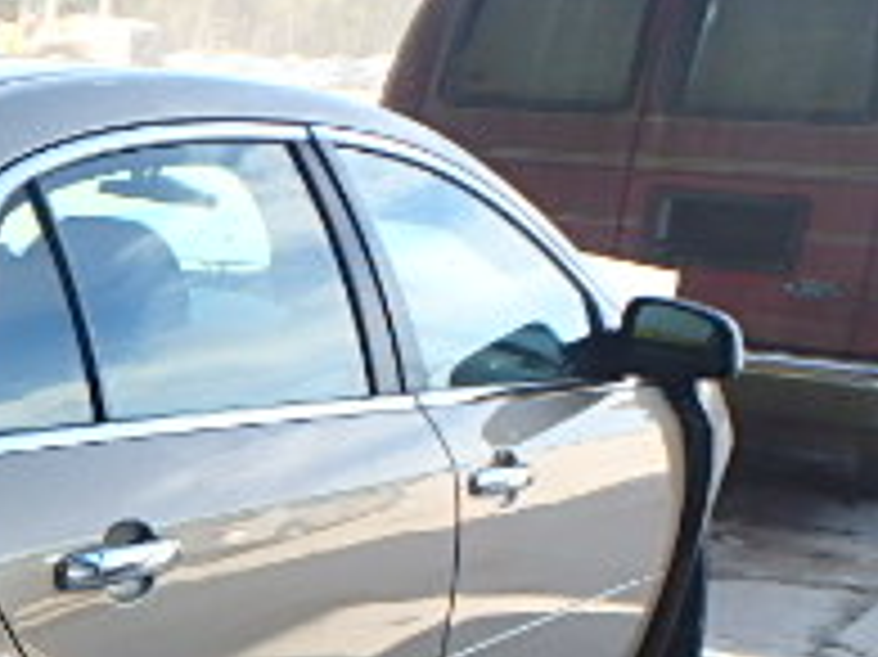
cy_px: 662
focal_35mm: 69
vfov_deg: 20.6
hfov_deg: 22.5
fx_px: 1749
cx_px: -482
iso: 125
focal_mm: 3.7
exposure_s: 1/200
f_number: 3.5
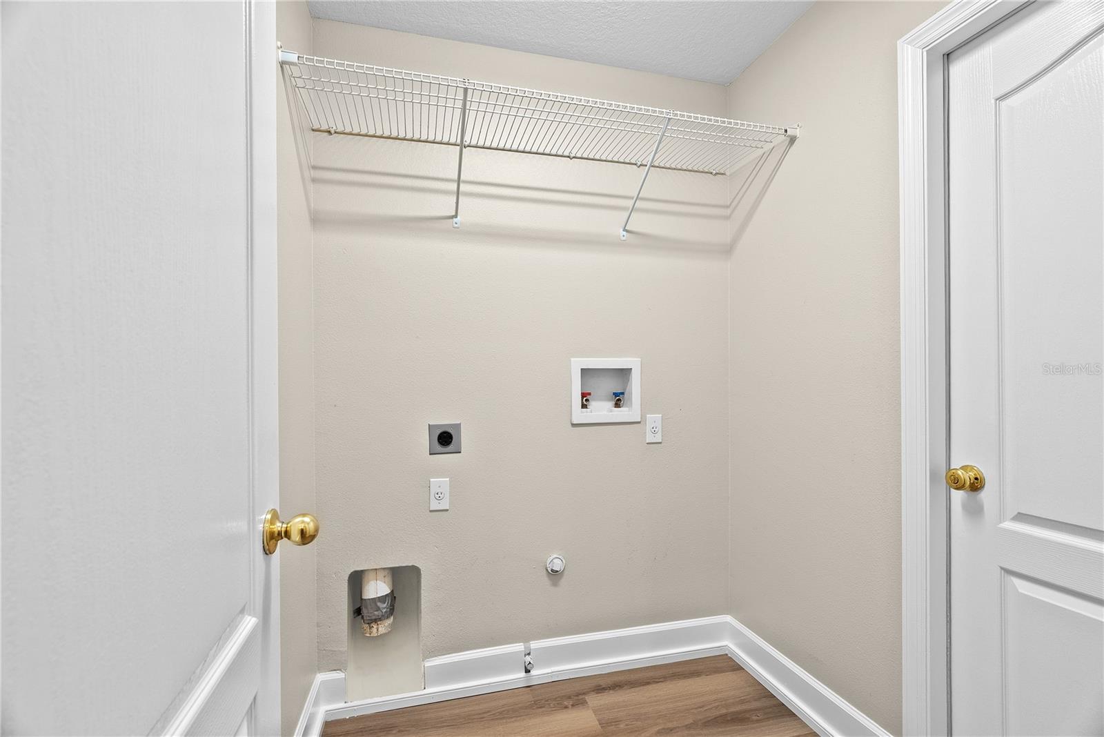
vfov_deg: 73.8
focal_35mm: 16
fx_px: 491
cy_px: 368
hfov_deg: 96.7
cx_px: 552
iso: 320
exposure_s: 1/1.25
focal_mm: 16
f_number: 9
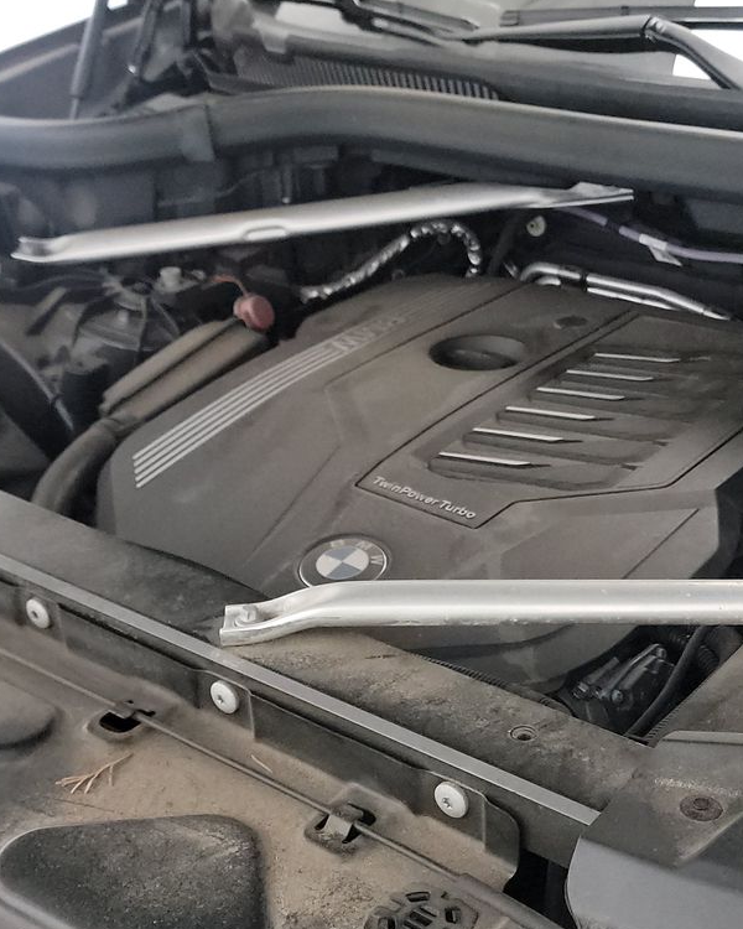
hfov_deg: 30.2
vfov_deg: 36.5
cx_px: 401
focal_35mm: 50
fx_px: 1374
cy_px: 689
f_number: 1.8
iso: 1556
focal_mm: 6.7
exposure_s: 1/59
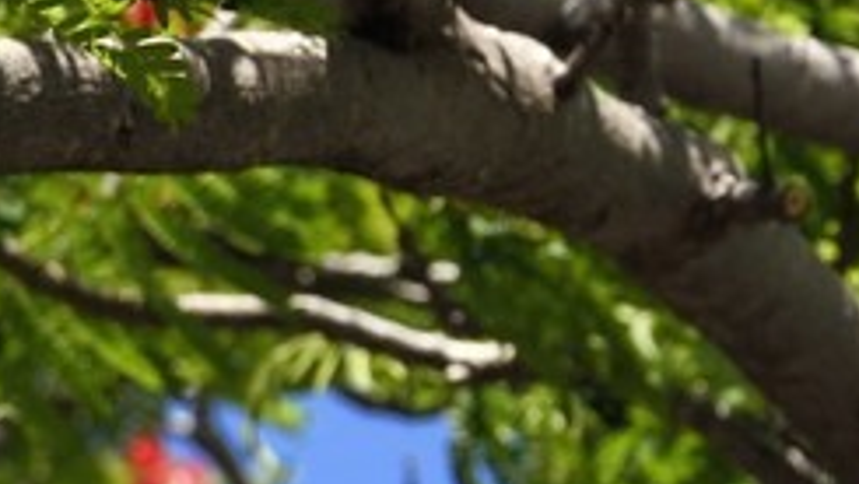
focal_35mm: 424
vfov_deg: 2.9
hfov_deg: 4.8
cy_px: -88
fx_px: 9661
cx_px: 2672
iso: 200
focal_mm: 62
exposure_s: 1/320
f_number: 10
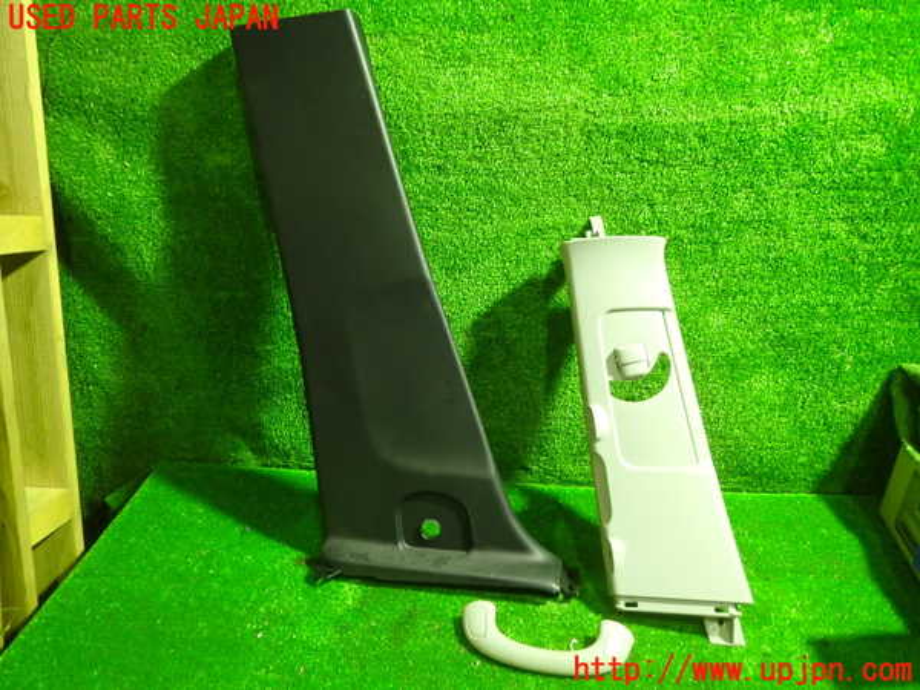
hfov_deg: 69.4
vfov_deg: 54.9
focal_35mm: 25
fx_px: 664
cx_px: 460
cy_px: 345
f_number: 2
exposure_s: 1/30
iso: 640
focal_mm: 4.5
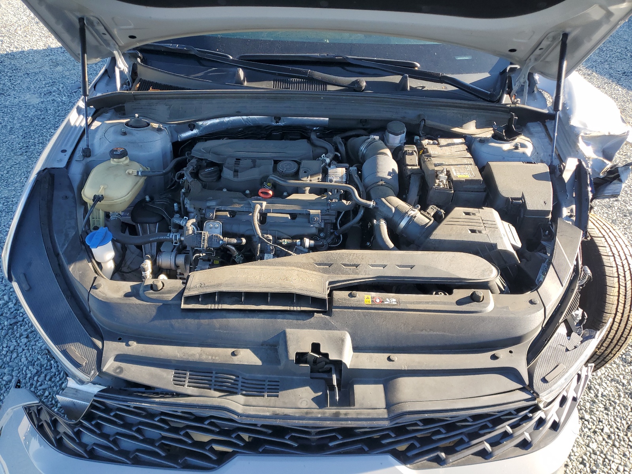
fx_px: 475
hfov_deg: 67.3
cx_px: 316
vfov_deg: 53.1
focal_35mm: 26
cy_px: 237
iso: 50
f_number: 1.5
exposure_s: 1/500
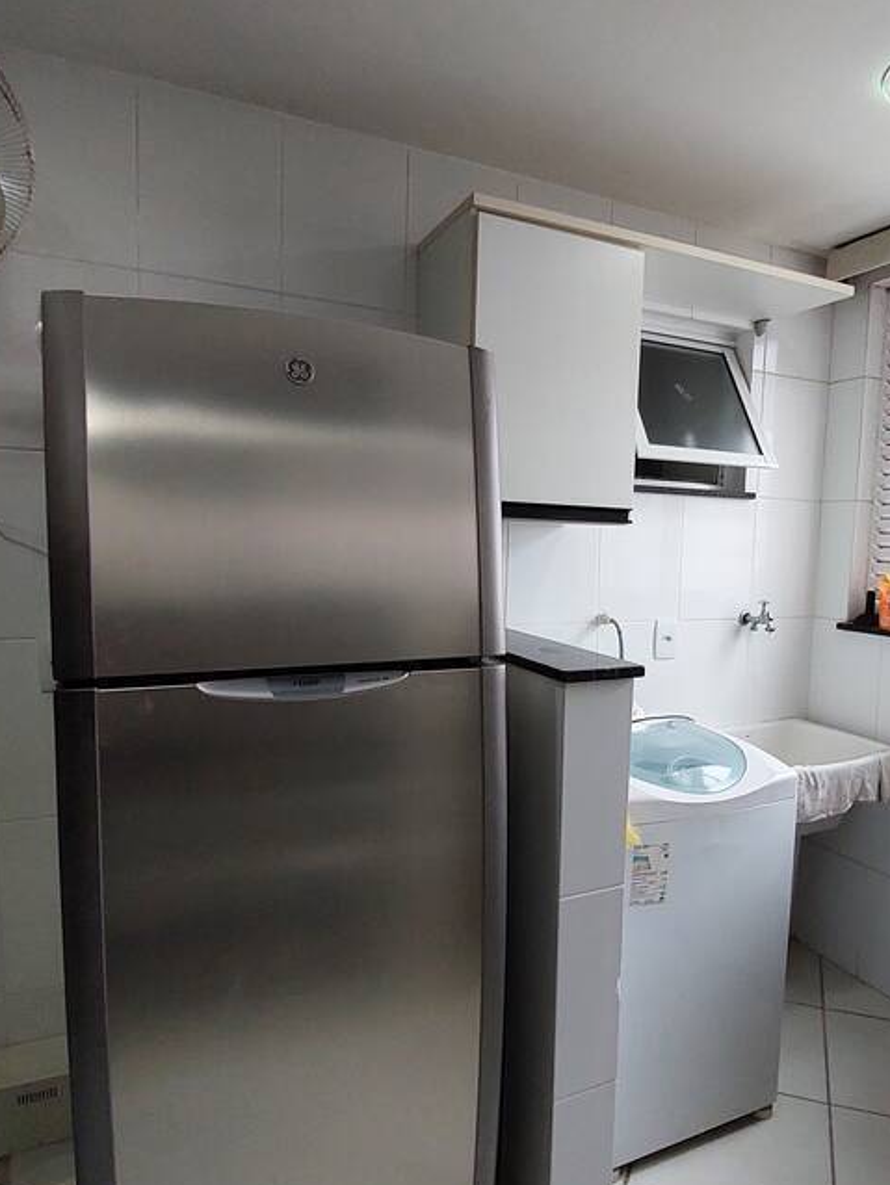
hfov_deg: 60.4
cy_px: 609
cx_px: 550
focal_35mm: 22
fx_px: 754
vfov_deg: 76.3
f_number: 2.2
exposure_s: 1/60
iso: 125
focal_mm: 1.74
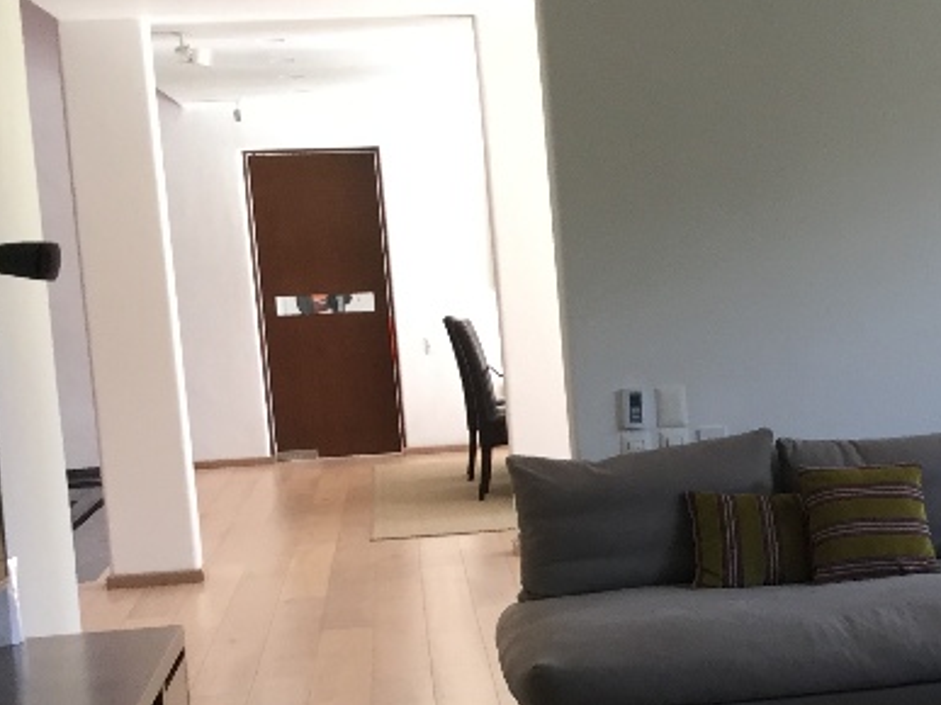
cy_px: 532
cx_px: 1033
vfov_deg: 17.9
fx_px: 2228
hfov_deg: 22.5
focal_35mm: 82
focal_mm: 3.3
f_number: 2.4
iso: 25
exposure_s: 1/30
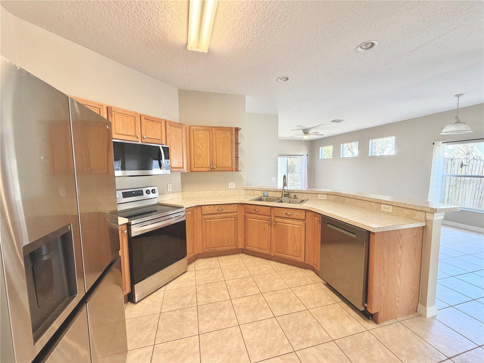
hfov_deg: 102.1
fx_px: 196
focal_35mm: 14
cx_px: 242
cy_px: 182
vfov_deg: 85.7
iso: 200
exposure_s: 1/60
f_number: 2.2
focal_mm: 2.22
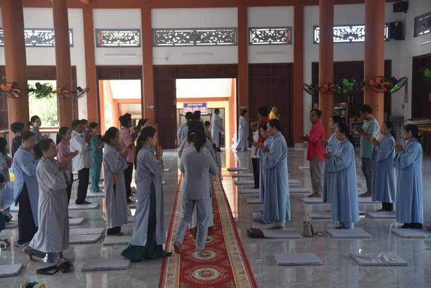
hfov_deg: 32.4
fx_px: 743
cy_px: 144
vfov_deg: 21.9
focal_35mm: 62
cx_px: 216
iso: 400
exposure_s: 1/80
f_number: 4.5
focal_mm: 62
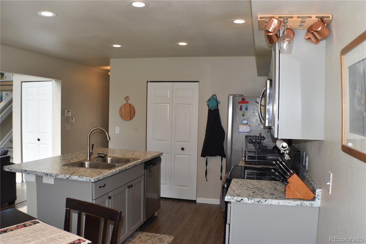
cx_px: 183
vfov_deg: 33.0
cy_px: 122
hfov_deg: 47.9
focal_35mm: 40
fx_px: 412
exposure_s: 1/125
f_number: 5.6
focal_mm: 27
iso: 280
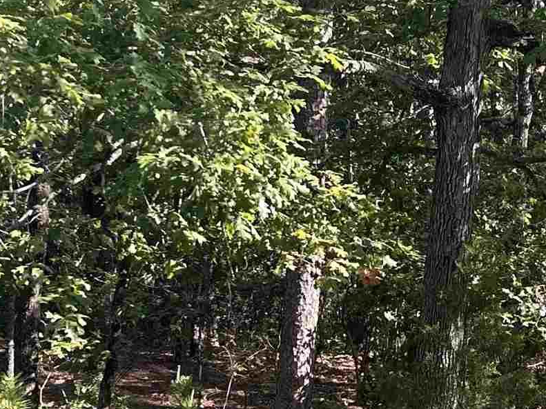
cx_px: 391
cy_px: 251
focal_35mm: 101
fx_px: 1593
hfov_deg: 19.3
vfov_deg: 14.6
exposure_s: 1/607
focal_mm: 5.7
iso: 50
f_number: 1.5
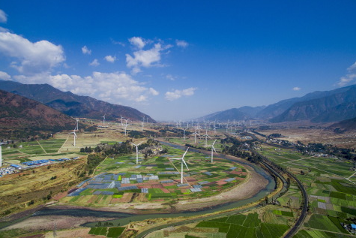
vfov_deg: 59.5
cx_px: 179
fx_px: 208
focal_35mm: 21
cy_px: 125
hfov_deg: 81.2
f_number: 2.8
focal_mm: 3.61
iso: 100
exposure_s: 1/1300
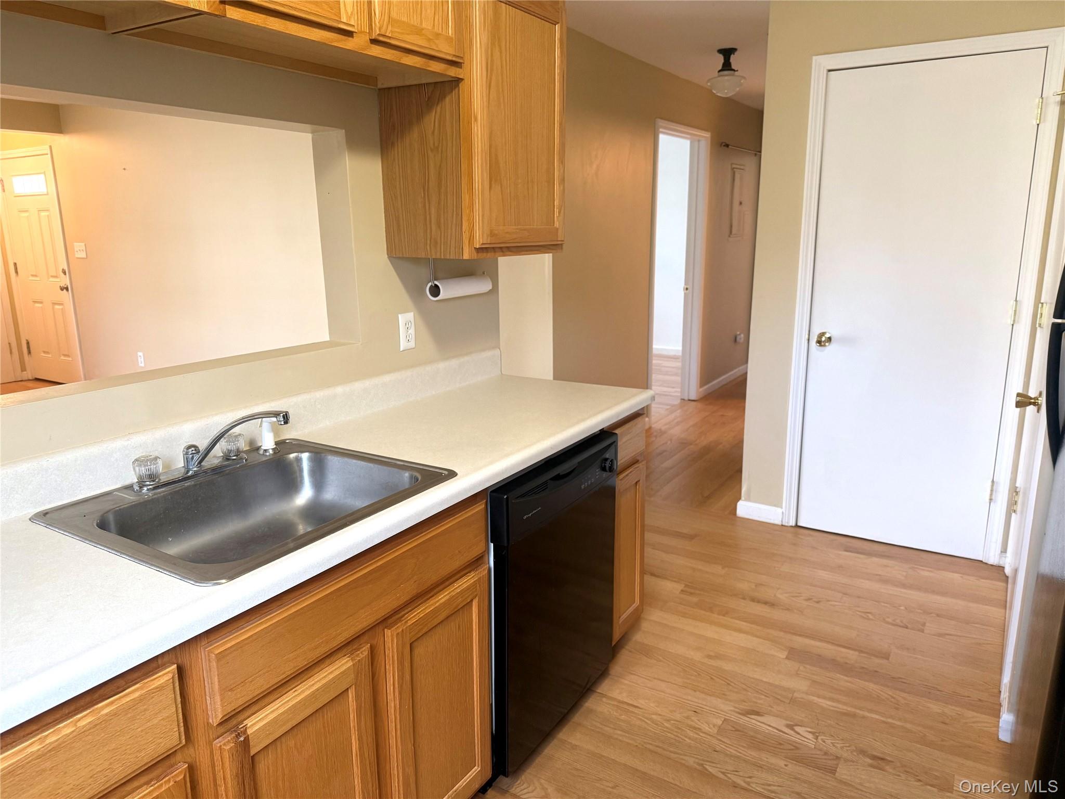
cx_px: 532
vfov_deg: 56.8
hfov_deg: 71.6
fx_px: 738
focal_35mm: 24
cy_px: 400
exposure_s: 1/60
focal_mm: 6.76
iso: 250
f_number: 1.78
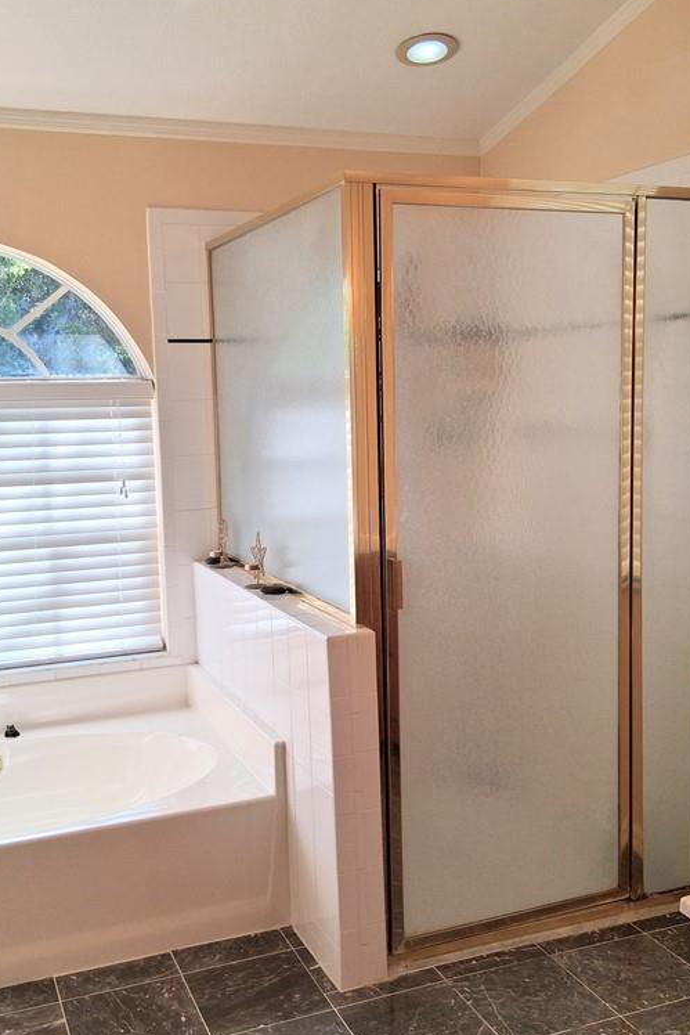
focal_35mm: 37
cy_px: 511
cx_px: 344
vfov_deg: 51.9
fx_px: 1063
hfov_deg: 36.0
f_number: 1.8
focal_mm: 3.98
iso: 25
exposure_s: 1/110
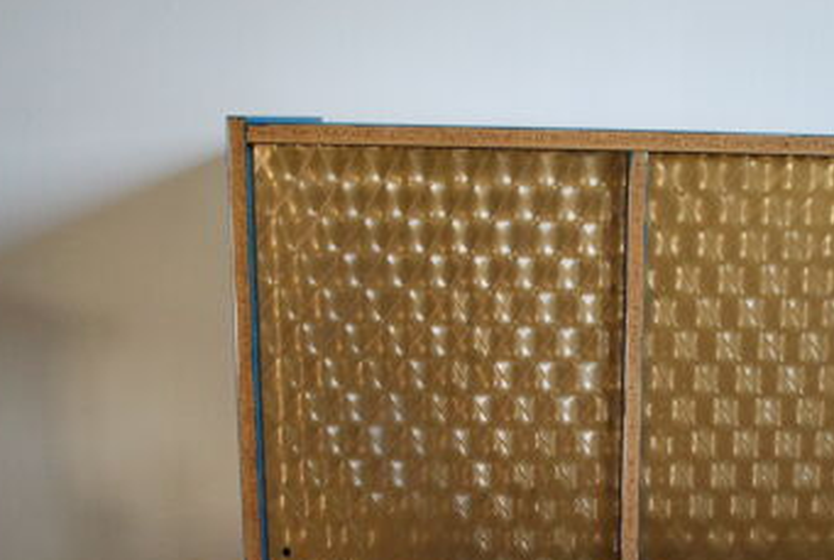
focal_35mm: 58
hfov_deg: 33.5
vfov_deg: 23.3
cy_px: 423
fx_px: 1347
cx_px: 658
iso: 1000
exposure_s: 1/30
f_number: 4
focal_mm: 22
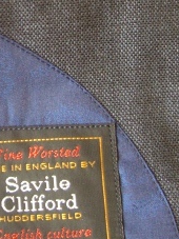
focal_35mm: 107
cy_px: 46
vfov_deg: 18.2
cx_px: -22
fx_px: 738
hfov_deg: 13.5
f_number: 2.8
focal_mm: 7.9
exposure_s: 1/100
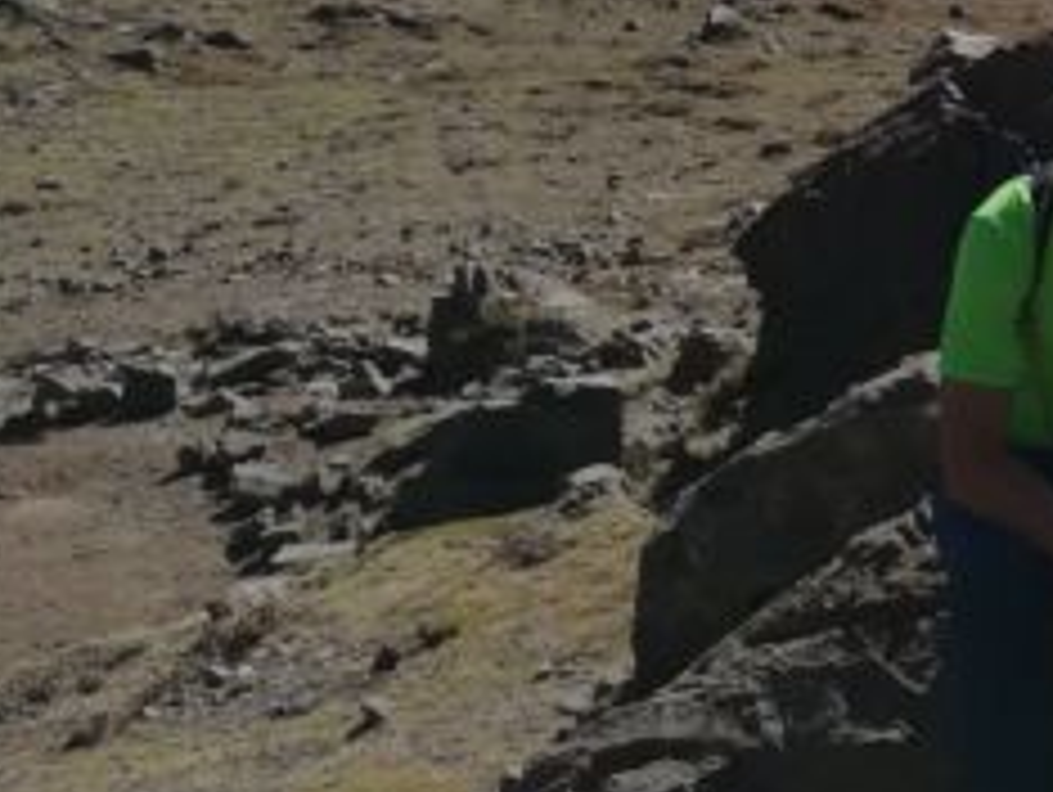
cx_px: 1404
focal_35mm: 71
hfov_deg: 23.8
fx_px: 2162
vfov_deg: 20.2
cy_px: 32
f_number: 2.2
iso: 50
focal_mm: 3.83
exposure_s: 1/2370
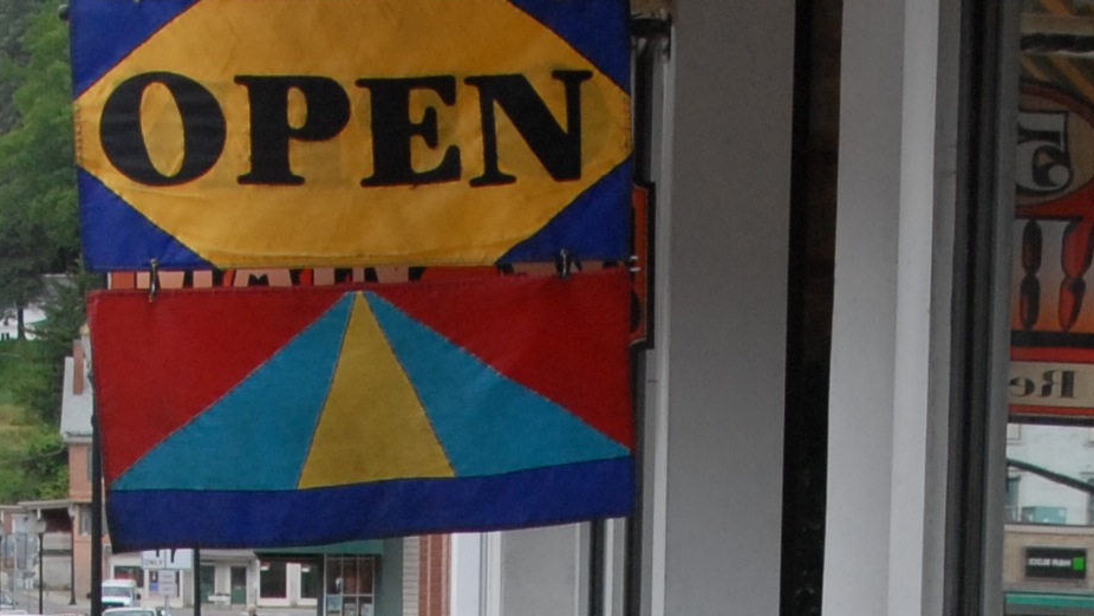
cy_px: 1353
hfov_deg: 15.5
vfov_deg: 8.2
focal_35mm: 138
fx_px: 4009
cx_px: 634
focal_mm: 21
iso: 400
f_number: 9
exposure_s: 1/320
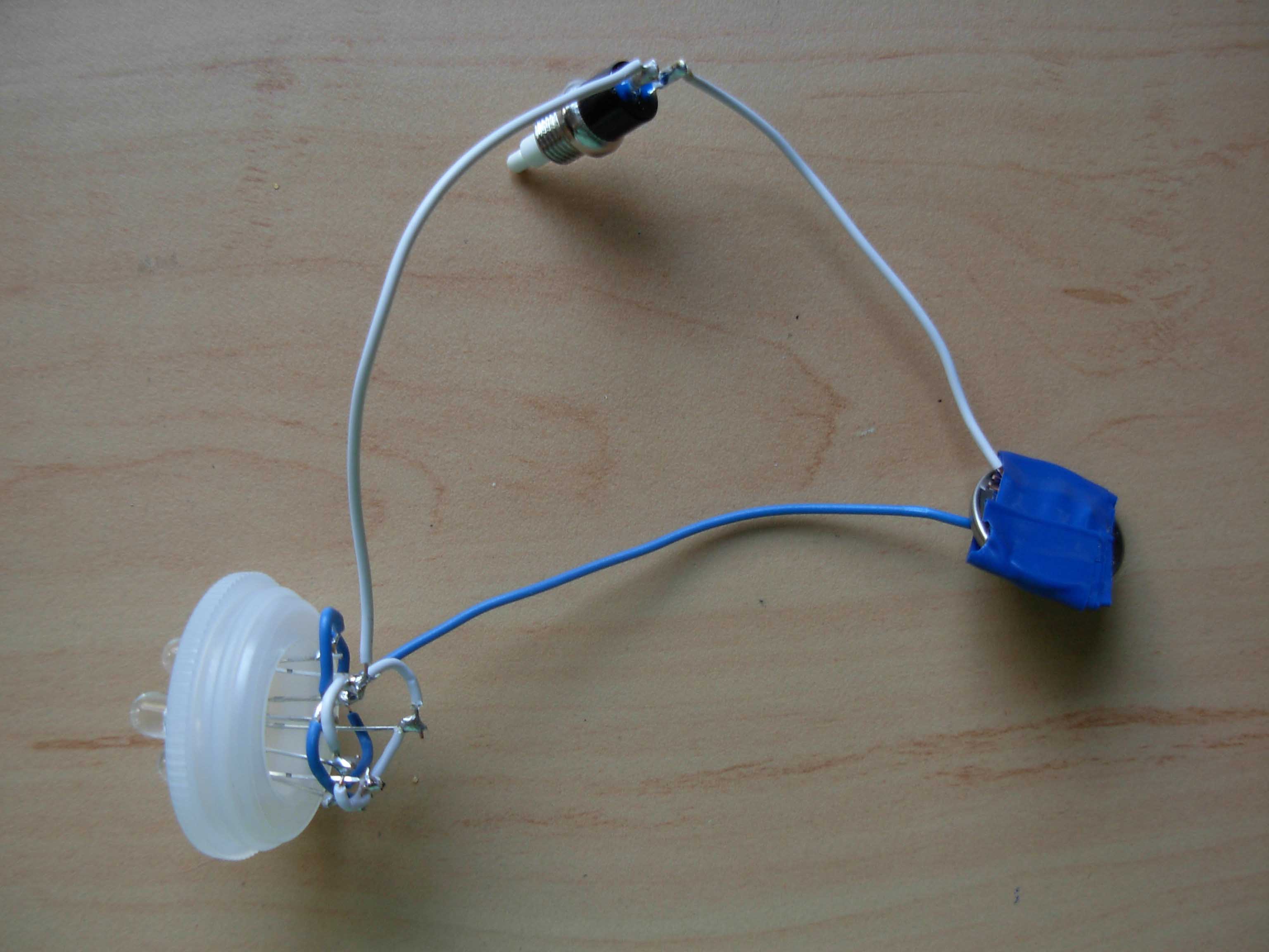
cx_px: 634
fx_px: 1393
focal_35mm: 38
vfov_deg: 37.7
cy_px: 476
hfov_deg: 49.0
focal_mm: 6.3
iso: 79
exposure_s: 1/20.7
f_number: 2.9
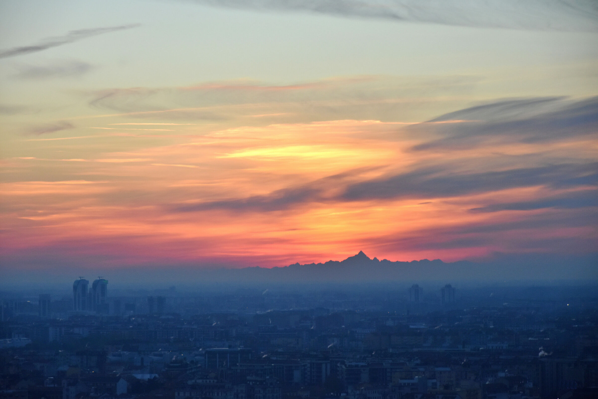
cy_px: 200
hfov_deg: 13.0
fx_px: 2616
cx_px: 299
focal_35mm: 158
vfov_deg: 8.7
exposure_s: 1/160
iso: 800
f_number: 6.3
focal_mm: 105
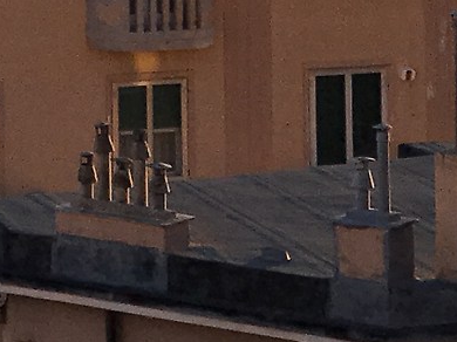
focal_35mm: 351
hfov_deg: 5.5
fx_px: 4631
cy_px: -597
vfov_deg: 4.1
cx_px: -456
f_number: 2.8
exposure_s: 1/353
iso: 20
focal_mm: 6.6
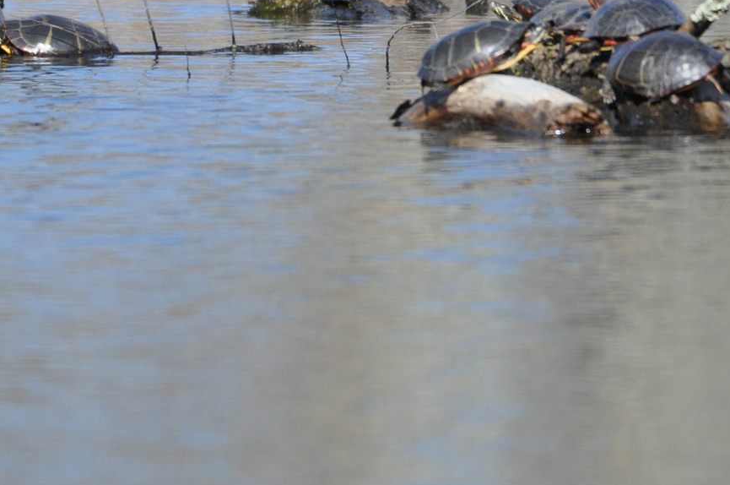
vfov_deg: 0.8
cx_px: 302
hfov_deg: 1.2
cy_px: 11
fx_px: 35109
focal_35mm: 1734
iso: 800
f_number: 5.6
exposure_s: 1/3200
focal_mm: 500
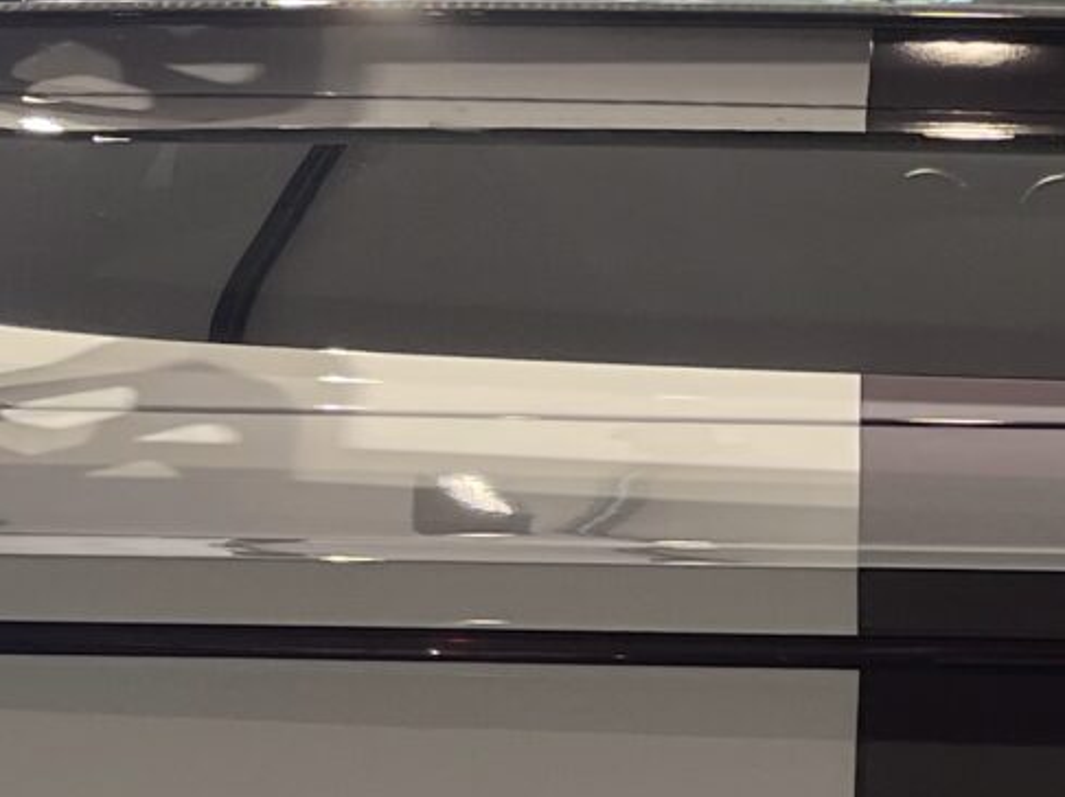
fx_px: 4213
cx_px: 1120
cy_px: 957
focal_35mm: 137
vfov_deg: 10.6
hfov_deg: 14.1
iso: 50
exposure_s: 1/122
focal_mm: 5.1
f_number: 1.6
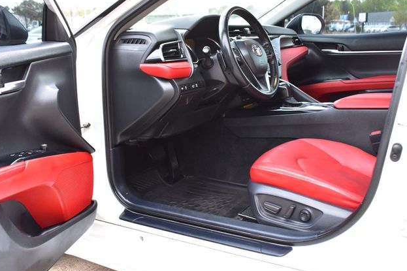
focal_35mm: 39
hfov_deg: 50.1
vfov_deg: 34.6
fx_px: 435
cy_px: 136
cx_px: 199
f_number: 6.3
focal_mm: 25
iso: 720
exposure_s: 1/15
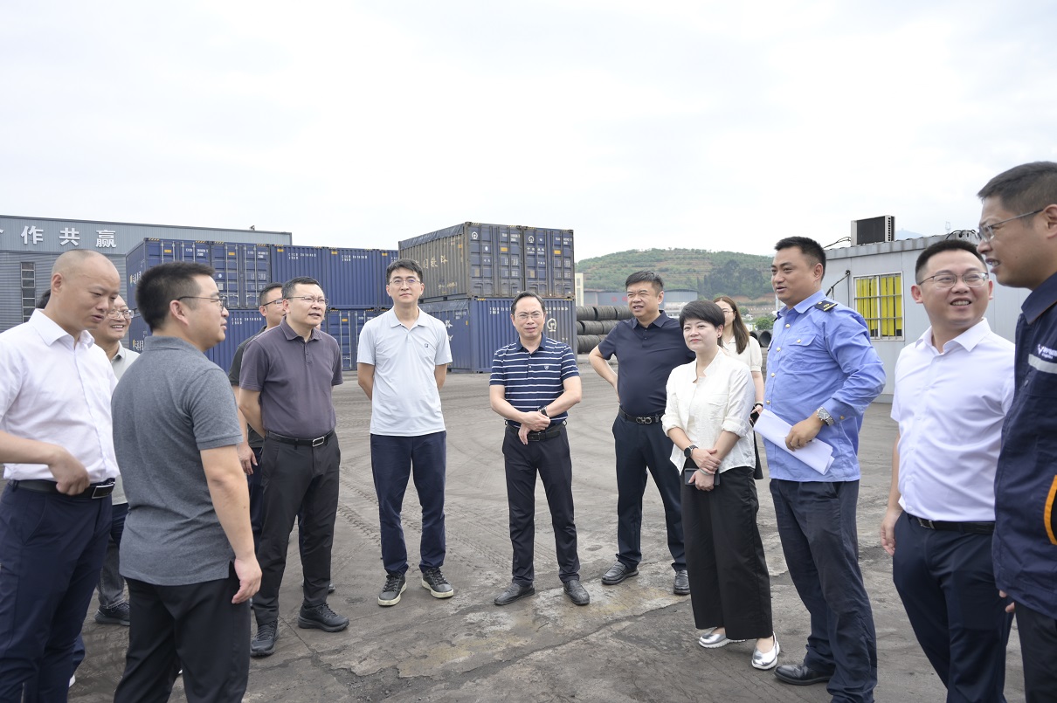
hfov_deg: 73.8
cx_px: 528
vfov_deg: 53.1
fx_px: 704
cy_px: 352
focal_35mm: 24
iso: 100
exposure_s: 1/320
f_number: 4
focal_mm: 24
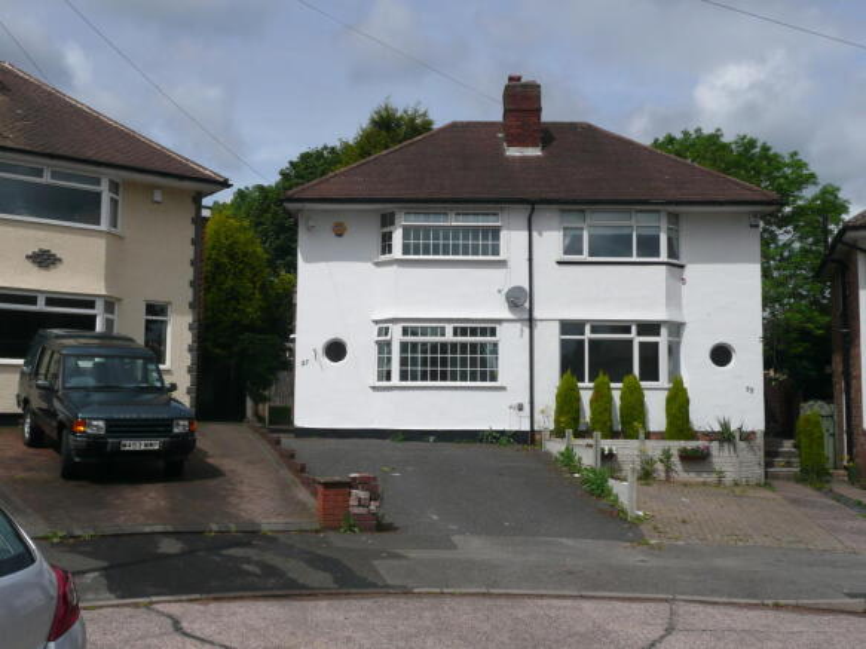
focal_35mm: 38
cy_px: 324
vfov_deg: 37.7
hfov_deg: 49.0
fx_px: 950
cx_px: 433
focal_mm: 6.2
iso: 100
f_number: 9
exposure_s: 1/400
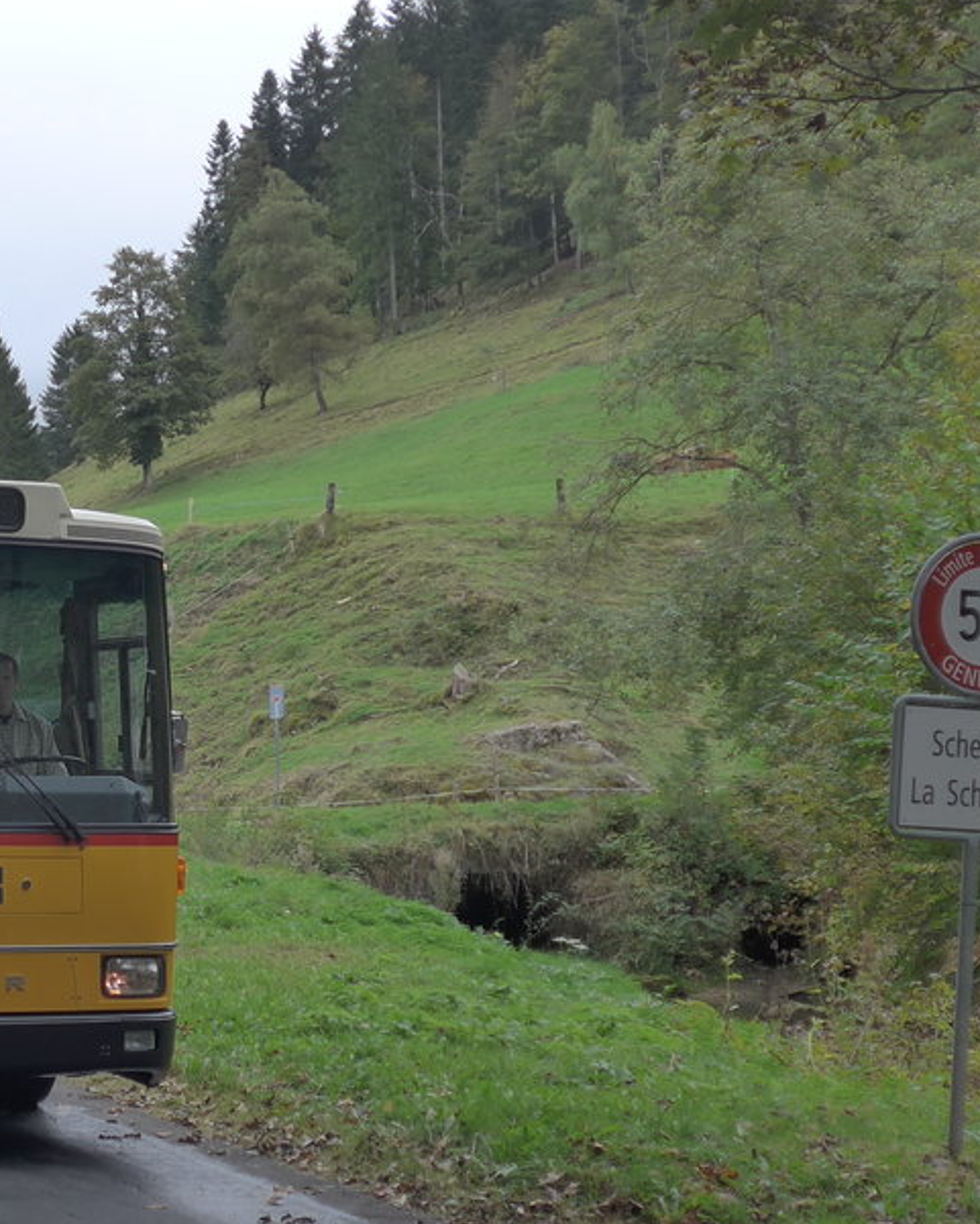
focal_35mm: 76
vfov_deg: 25.0
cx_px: 61
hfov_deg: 19.7
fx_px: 2755
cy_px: 713
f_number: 2.5
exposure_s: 1/400
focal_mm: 8
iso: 160
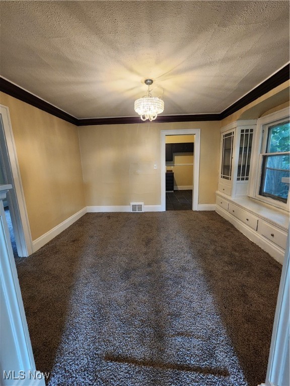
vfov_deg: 106.2
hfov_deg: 89.9
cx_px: 145
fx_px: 145
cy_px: 193
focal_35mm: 13
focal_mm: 2.2
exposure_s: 1/60
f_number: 2.2
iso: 320
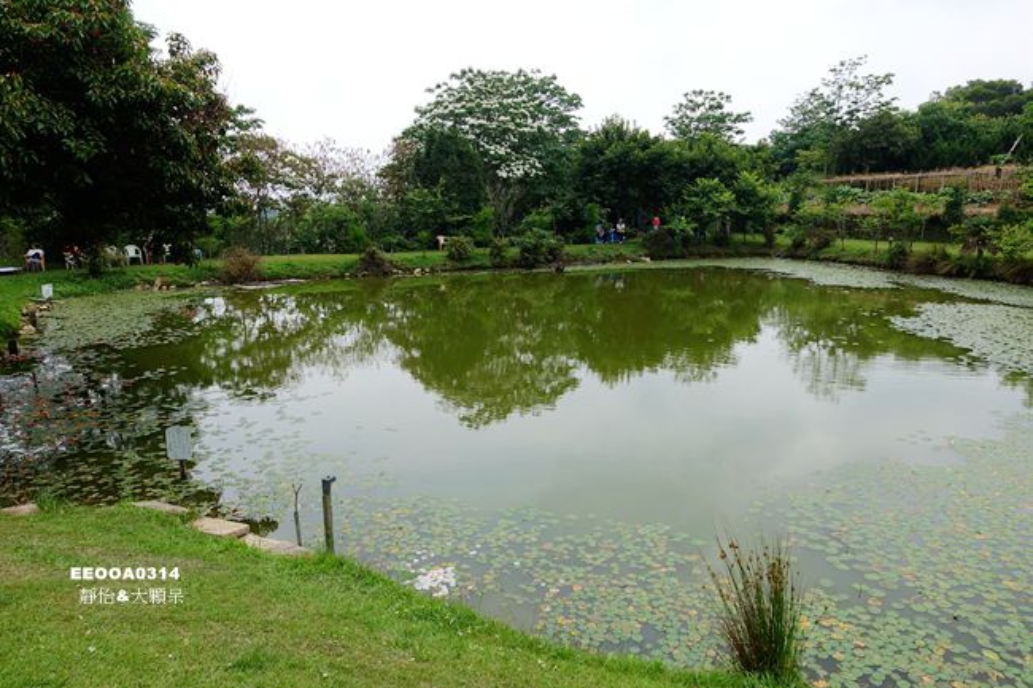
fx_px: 688
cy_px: 344
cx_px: 516
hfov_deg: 73.8
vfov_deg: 53.1
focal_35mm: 24
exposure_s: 1/320
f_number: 5.6
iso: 125
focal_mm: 8.8
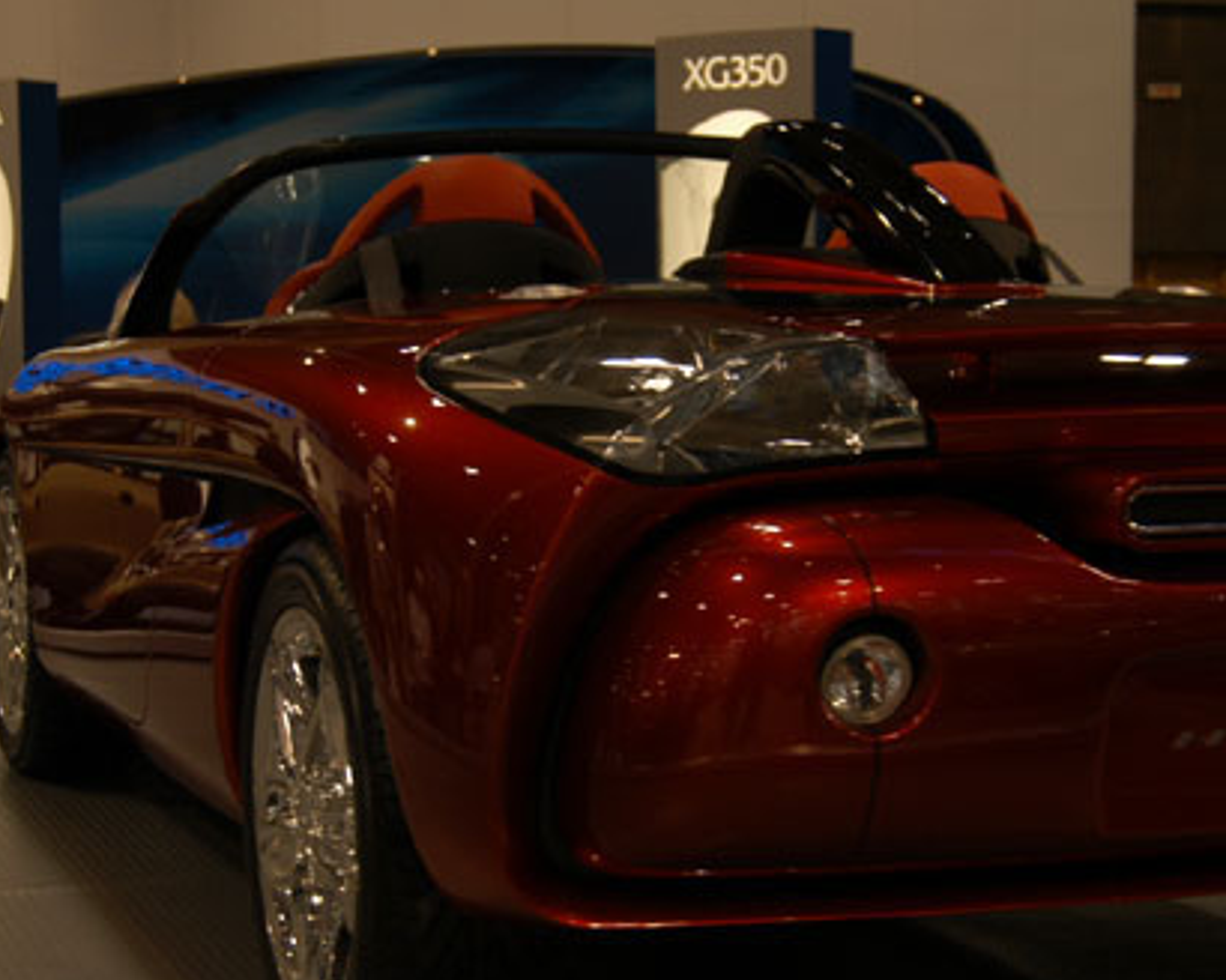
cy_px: 541
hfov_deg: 24.1
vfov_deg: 19.4
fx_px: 2867
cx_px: 710
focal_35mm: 79
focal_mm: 34
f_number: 5
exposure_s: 1/60
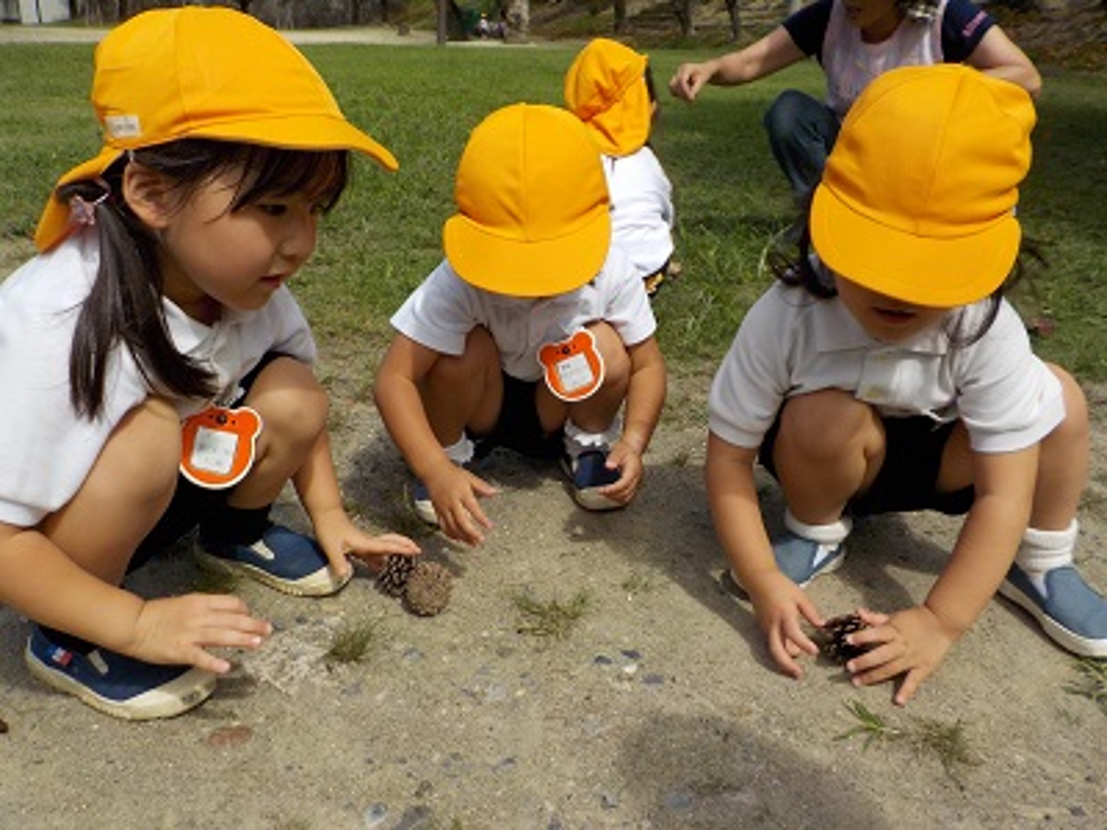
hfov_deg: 60.0
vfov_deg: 46.8
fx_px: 959
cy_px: 415
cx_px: 554
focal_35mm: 30
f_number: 3.3
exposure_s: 1/1250
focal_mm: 4.1
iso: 125
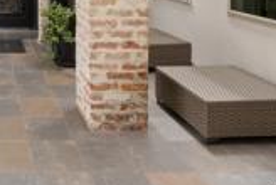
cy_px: -40
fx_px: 315
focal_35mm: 41
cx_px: -14
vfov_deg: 28.3
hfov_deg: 40.1
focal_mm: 10
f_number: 10
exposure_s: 1/50
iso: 400
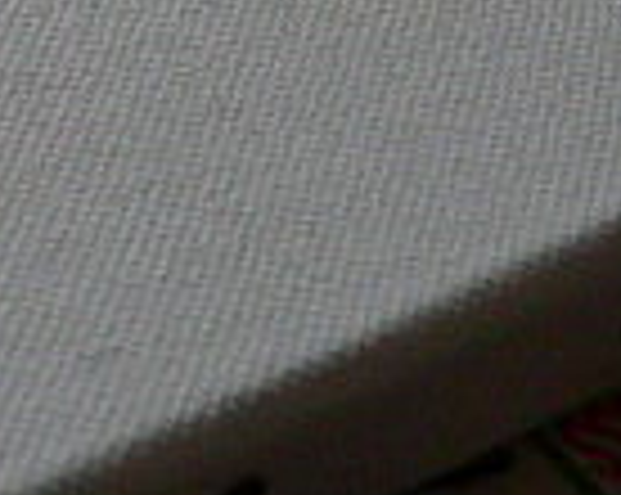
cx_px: -302
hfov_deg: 11.4
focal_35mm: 163
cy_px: -549
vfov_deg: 8.8
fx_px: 2992
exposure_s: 1/60
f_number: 2.8
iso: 200
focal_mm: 6
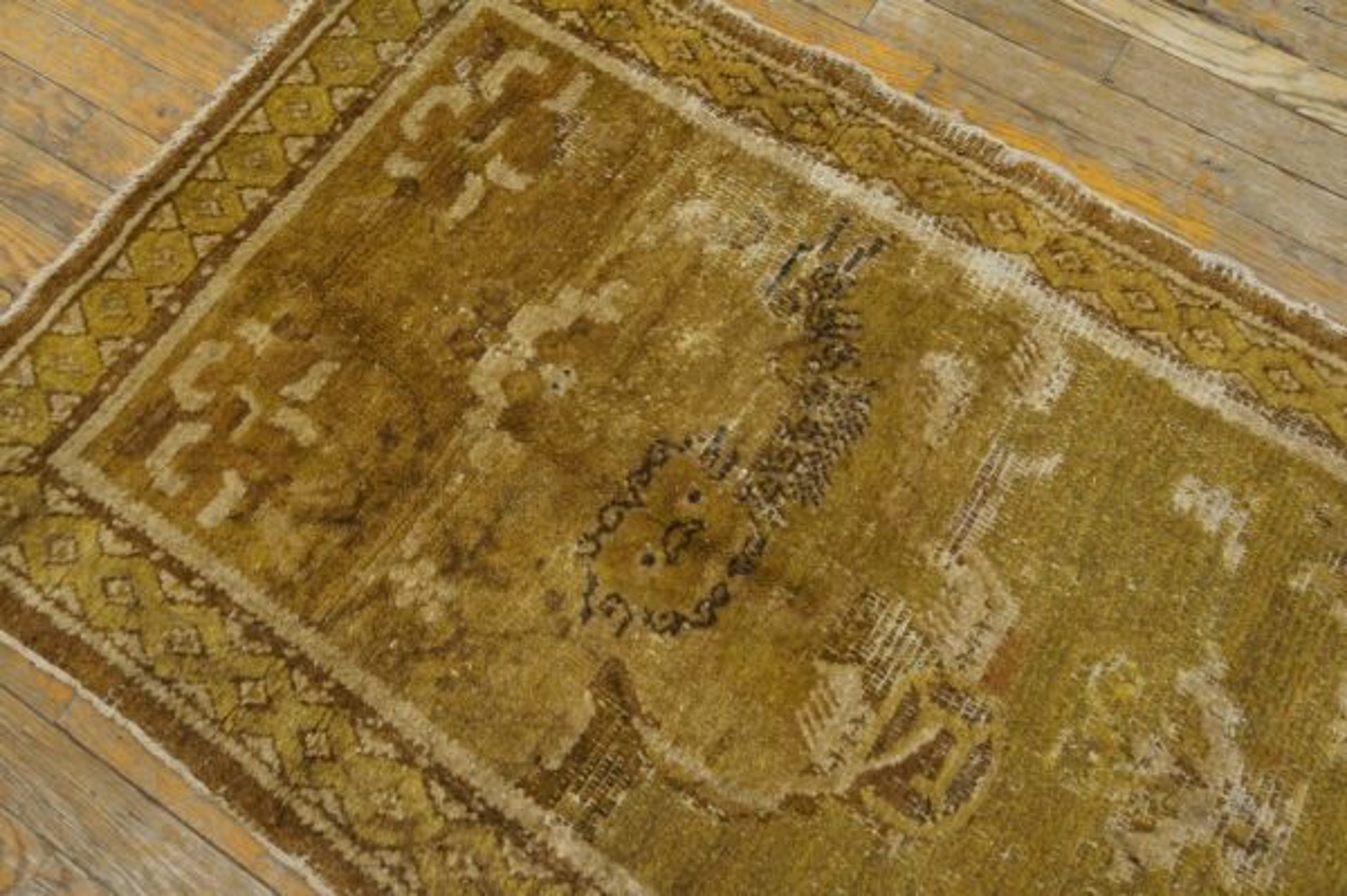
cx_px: 674
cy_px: 448
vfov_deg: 43.5
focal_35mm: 30
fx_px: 1122
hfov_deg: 62.0
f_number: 4
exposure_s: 1/160
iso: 2500
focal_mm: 20
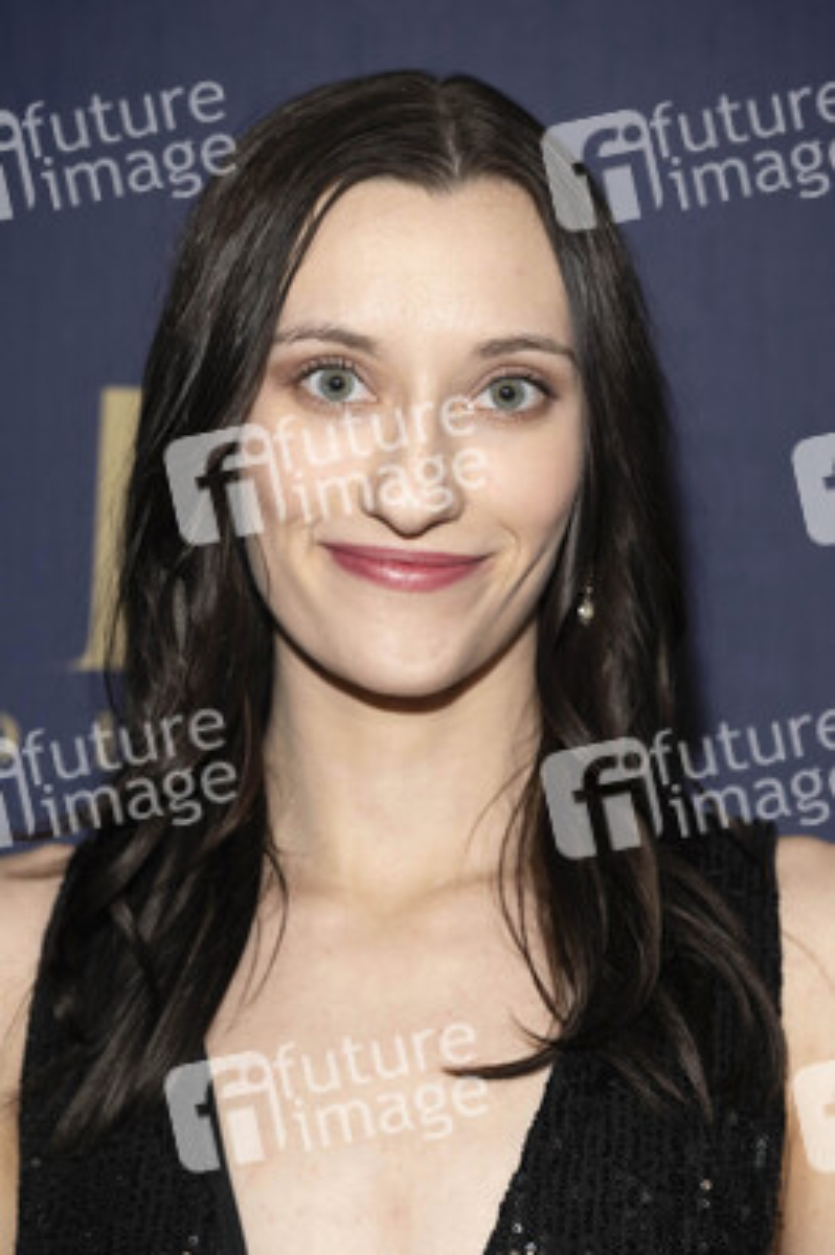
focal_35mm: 105
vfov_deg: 19.5
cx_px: 418
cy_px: 628
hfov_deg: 13.0
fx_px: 3659
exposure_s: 1/200
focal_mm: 105
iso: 800
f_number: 5
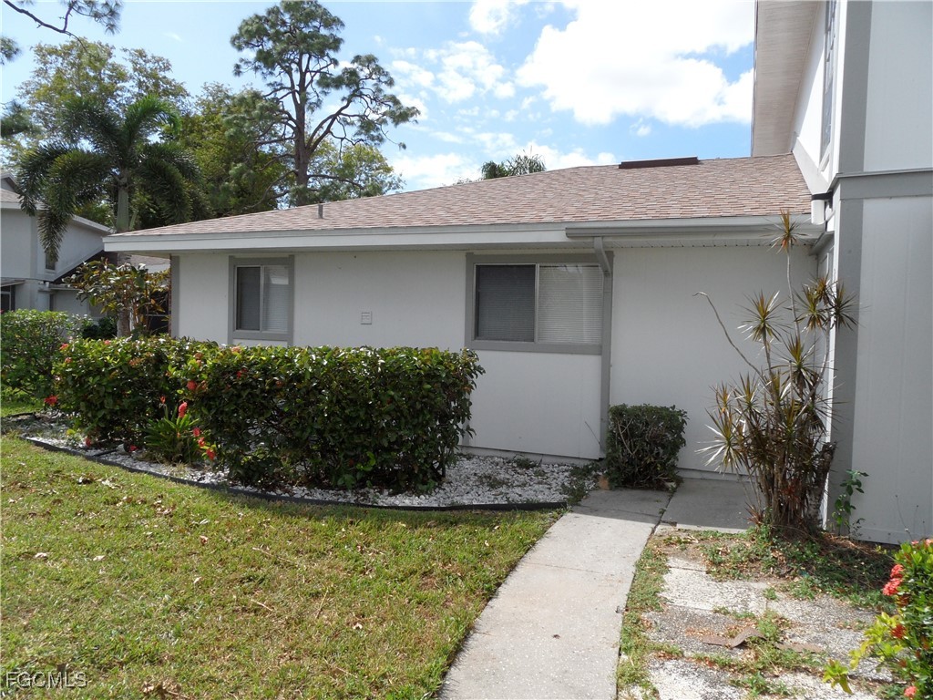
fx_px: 647
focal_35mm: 24
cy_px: 350
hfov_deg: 71.6
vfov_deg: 56.8
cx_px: 466
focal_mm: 3.9
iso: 80
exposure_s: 1/500
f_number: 4.6
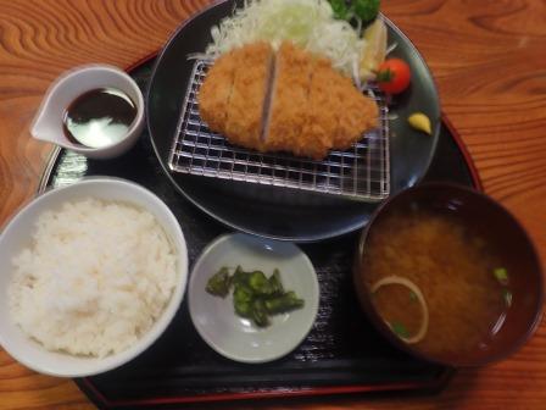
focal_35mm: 25
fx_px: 394
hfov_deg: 69.4
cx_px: 273
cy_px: 205
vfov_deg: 54.9
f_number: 2.8
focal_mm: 4.5
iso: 100
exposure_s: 1/2.5
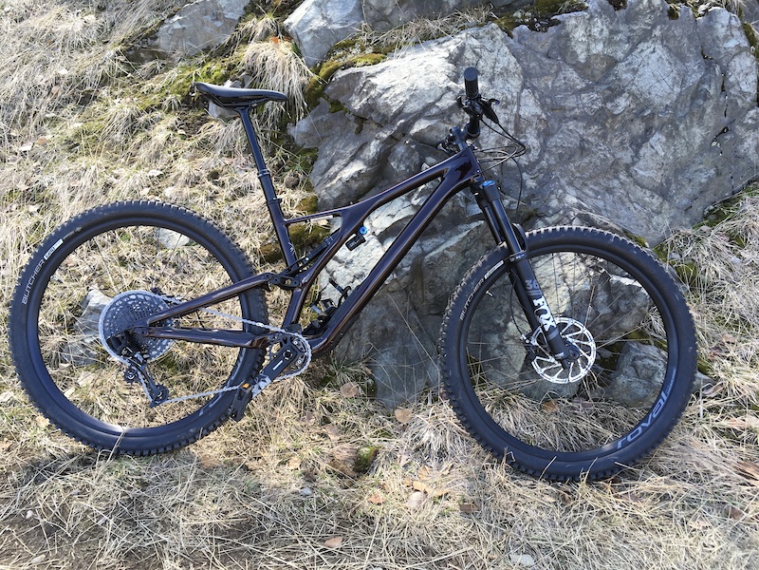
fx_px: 636
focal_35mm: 29
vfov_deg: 48.2
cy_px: 285
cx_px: 380
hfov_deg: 61.7
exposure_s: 1/120
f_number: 2.2
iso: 32
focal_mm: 4.15
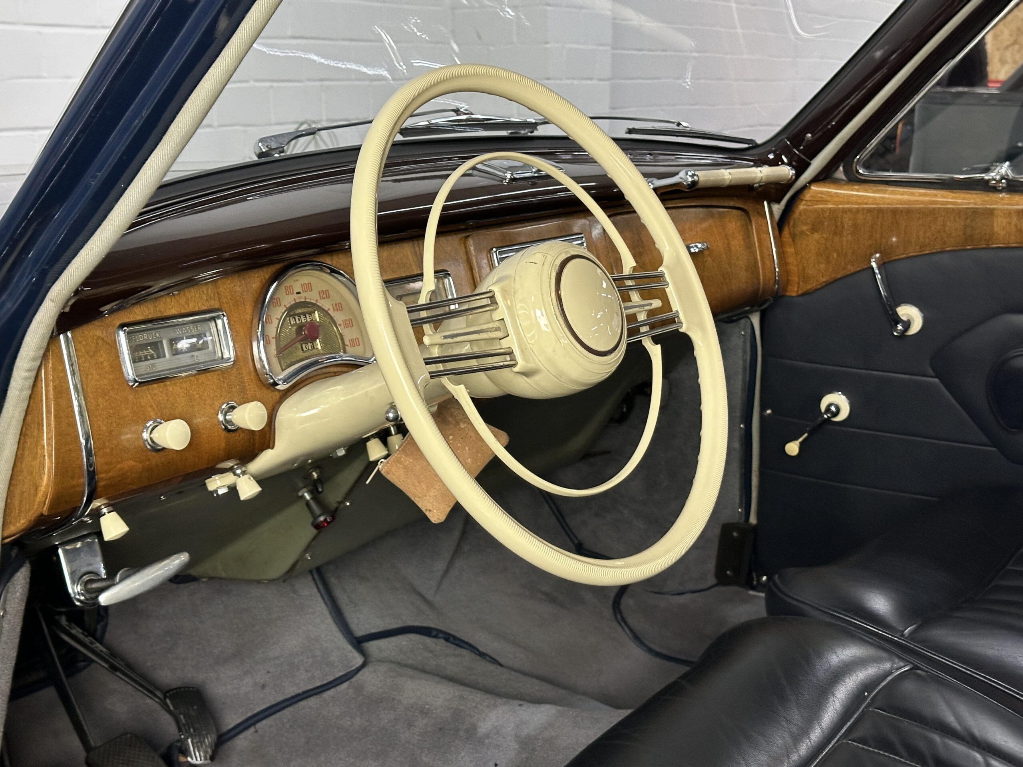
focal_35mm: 48
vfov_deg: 30.3
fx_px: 1419
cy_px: 384
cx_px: 512
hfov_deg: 39.7
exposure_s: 1/50
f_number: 1.78
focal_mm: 6.86
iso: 250
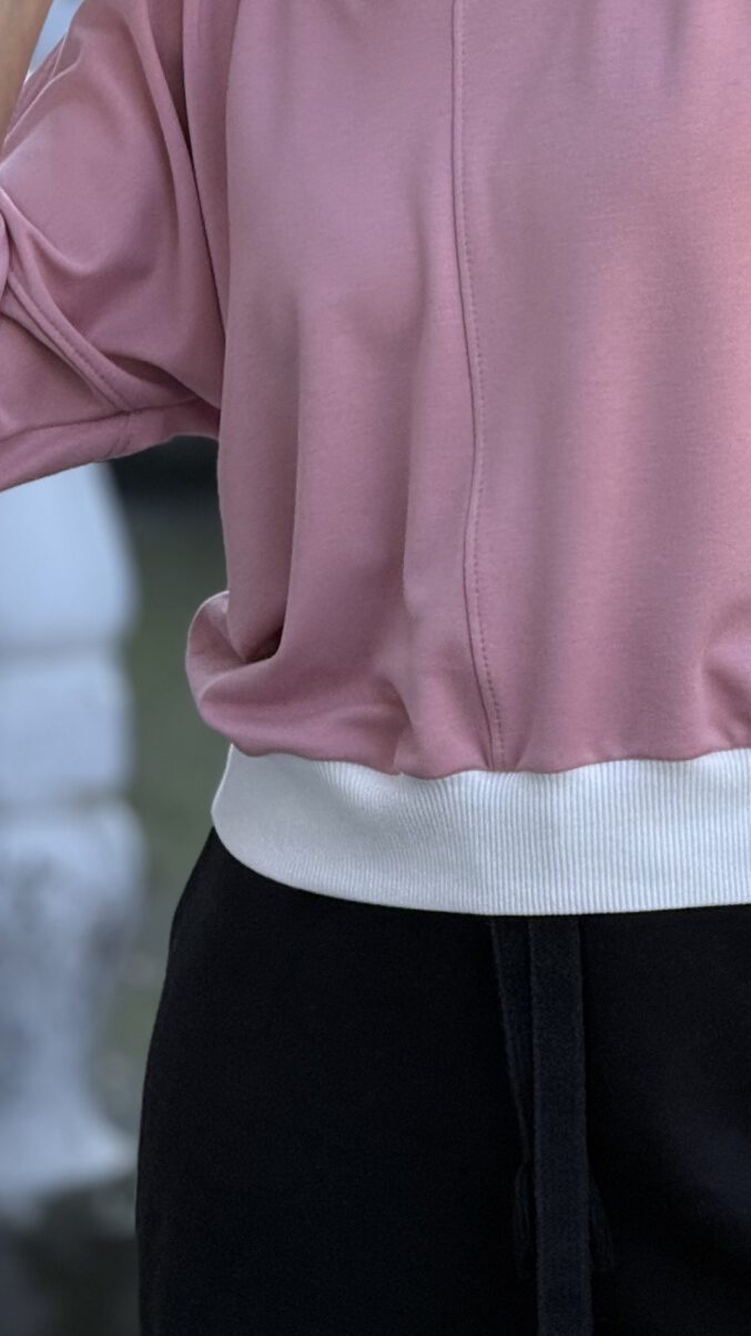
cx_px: 666
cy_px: 195
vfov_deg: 7.7
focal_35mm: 278
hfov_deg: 4.4
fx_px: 9844
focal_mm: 15.66
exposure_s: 1/229
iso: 64
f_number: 2.8
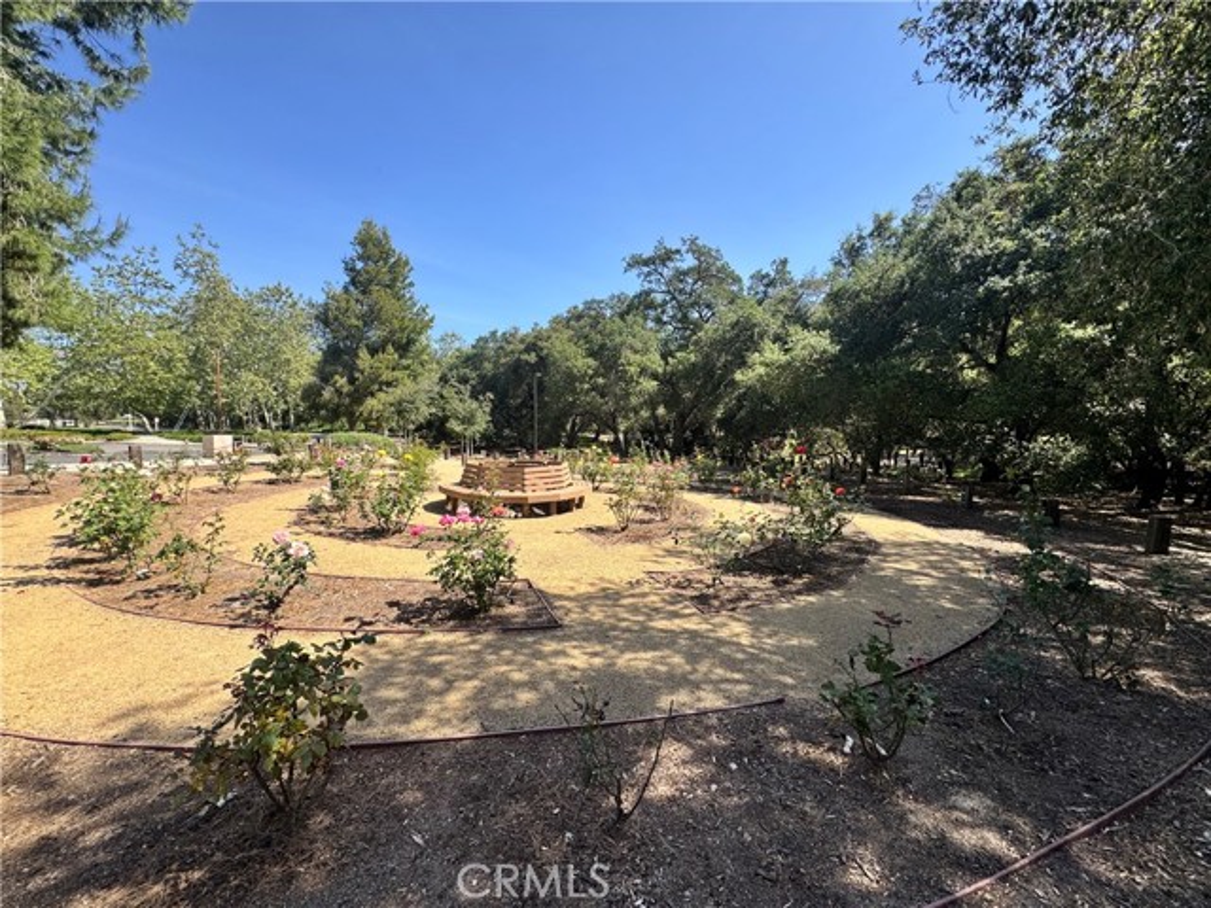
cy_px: 454
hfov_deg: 102.1
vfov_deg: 85.7
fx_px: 490
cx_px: 606
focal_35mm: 14
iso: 40
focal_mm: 2.22
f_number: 2.2
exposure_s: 1/993
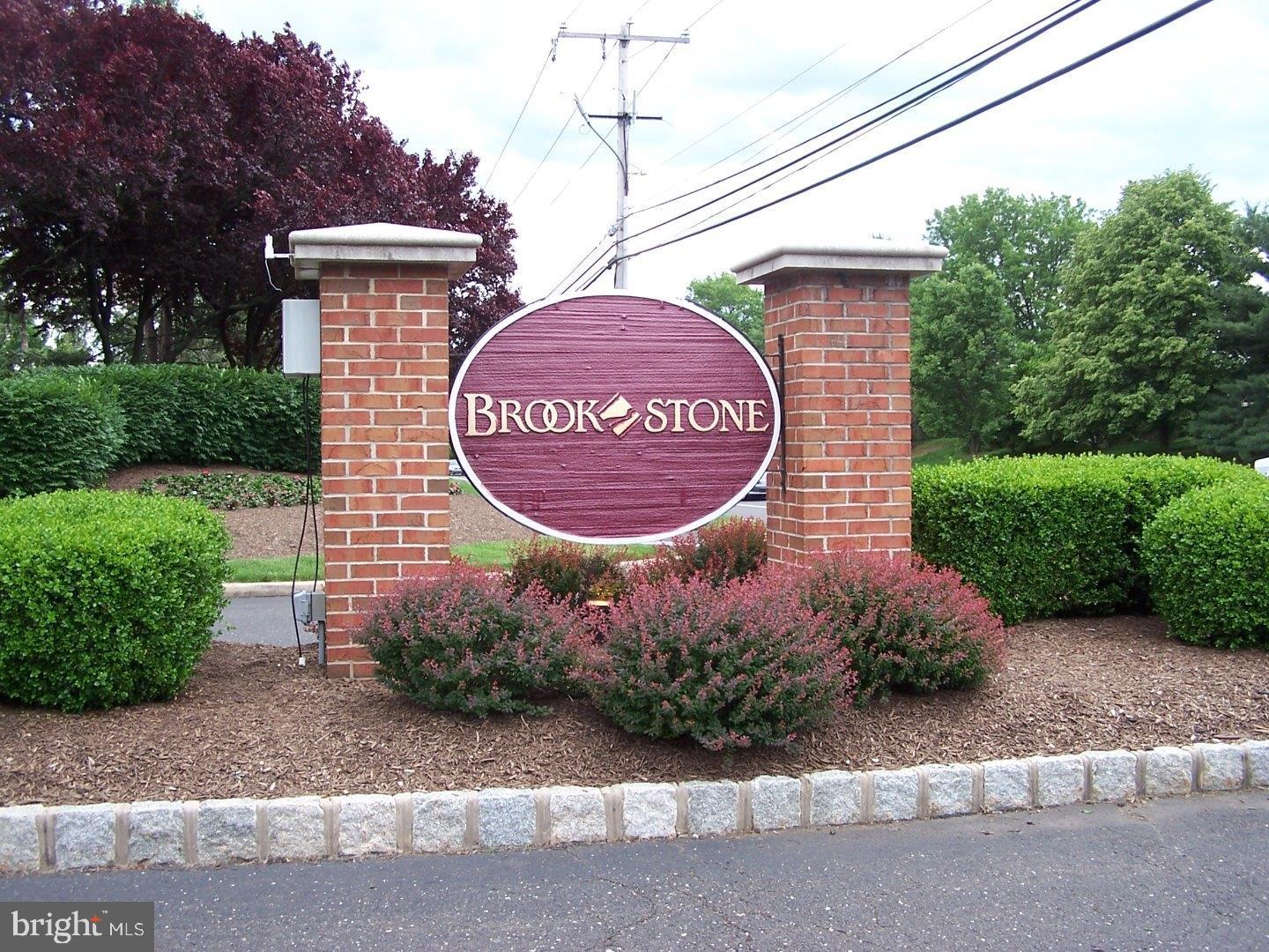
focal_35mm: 38
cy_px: 476
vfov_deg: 37.7
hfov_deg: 49.0
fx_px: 1393
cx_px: 634
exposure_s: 1/180
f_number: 2.8
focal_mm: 6.3
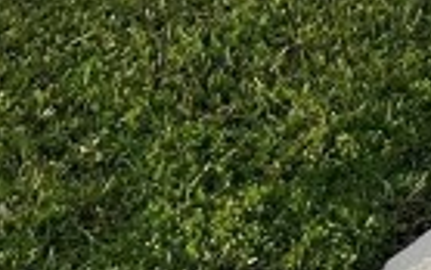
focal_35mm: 187
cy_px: -698
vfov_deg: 6.1
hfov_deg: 10.0
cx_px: 989
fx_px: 2197
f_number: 1.78
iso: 80
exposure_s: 1/2809
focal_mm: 6.86
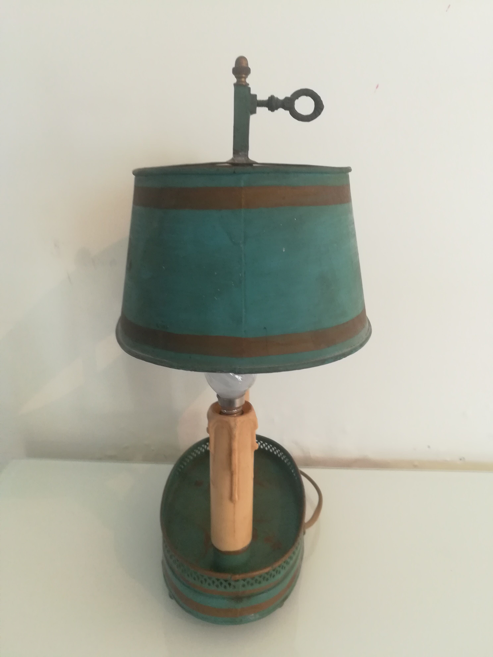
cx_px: 246
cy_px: 328
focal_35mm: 26
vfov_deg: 67.3
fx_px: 494
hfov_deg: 53.1
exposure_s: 1/33.3
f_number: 2.2
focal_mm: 3.83
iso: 200
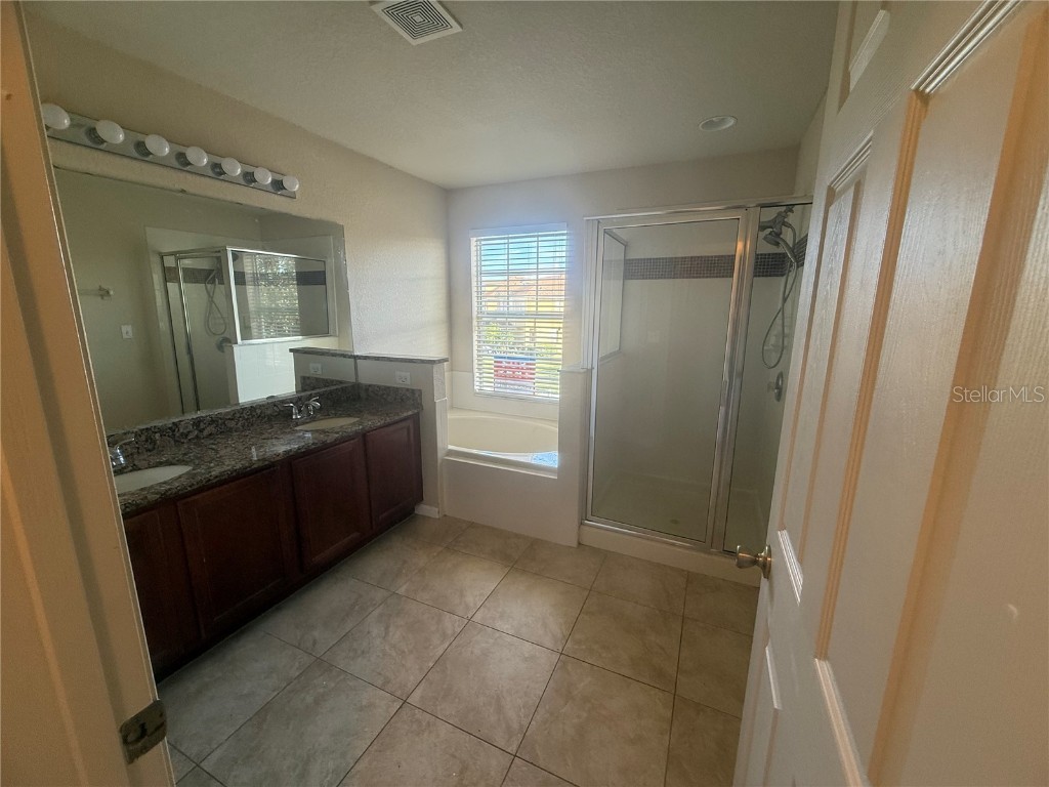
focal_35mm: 14
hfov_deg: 102.1
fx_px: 424
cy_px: 394
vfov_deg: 85.7
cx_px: 524
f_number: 2.2
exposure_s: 1/120
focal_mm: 2.22
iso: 125
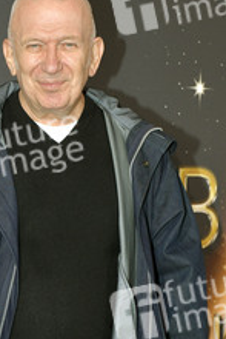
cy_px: 230
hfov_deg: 10.8
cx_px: 49
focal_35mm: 127
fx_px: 1194
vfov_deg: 16.1
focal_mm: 70
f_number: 6.3
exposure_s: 1/250
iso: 1250
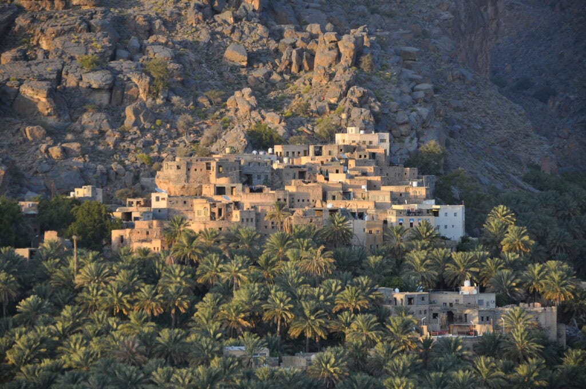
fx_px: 2560
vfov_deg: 8.7
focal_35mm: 158
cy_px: 194
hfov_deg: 13.1
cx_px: 293
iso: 200
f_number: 5.6
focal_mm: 105
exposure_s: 1/160
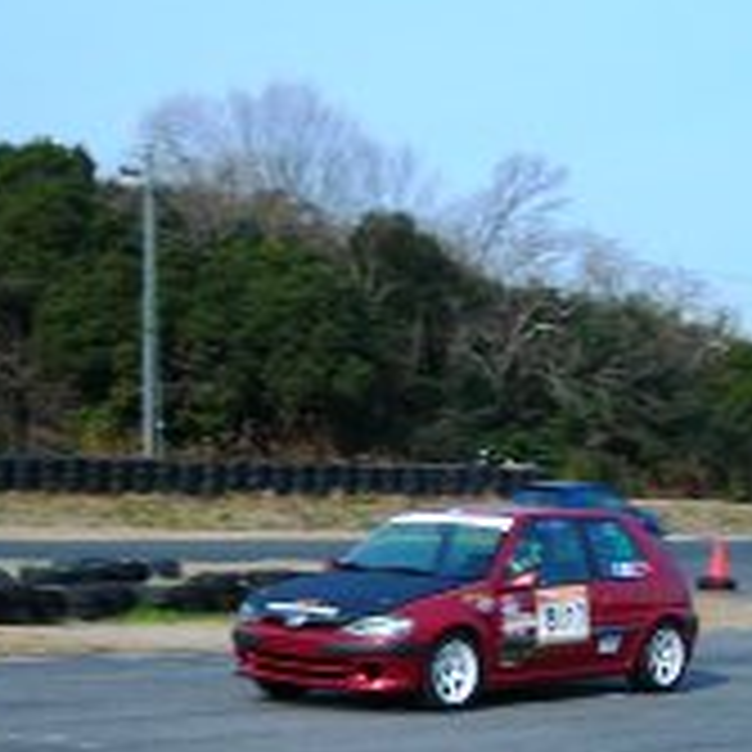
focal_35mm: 84
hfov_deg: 20.5
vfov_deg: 20.6
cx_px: 227
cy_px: 394
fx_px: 2065
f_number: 6.4
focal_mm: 6.3
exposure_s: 1/175
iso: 50
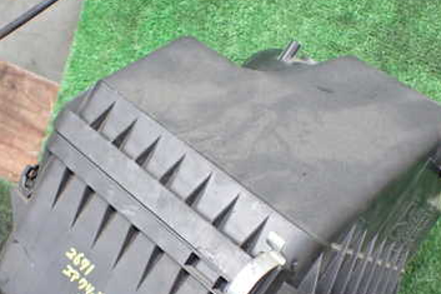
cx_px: 192
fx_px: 649
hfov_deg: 37.5
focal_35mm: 53
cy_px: 243
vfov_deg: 25.0
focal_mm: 5.4
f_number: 2.3
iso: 800
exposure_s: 1/125
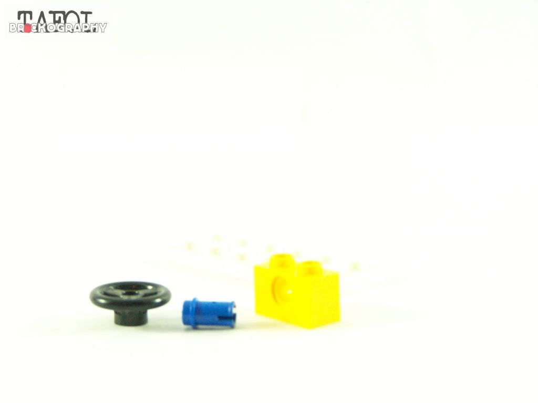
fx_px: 1818
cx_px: 269
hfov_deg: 16.8
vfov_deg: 12.7
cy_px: 202
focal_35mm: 117
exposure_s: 1/60
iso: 400
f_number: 3.6
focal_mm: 19.4
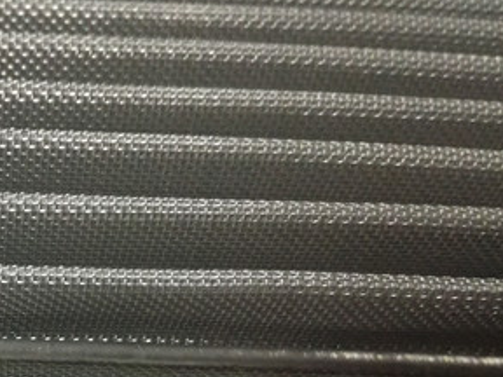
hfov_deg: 30.4
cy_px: 367
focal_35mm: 60
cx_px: 24
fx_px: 872
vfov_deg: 23.5
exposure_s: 1/16.7
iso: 800
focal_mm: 3.79
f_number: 2
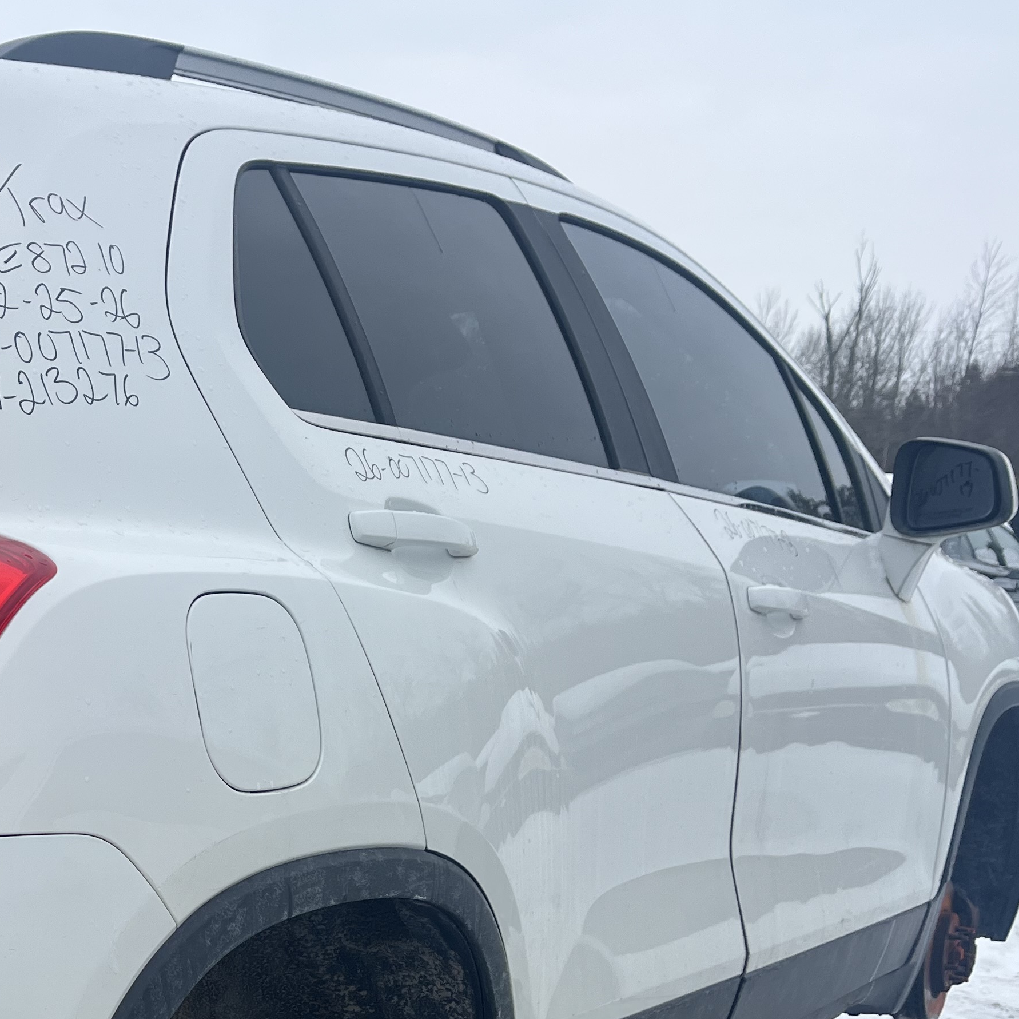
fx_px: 1732
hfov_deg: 30.0
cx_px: -54
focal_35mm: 52
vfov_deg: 32.1
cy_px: 789
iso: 50
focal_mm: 5.1
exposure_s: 1/2967
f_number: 1.6
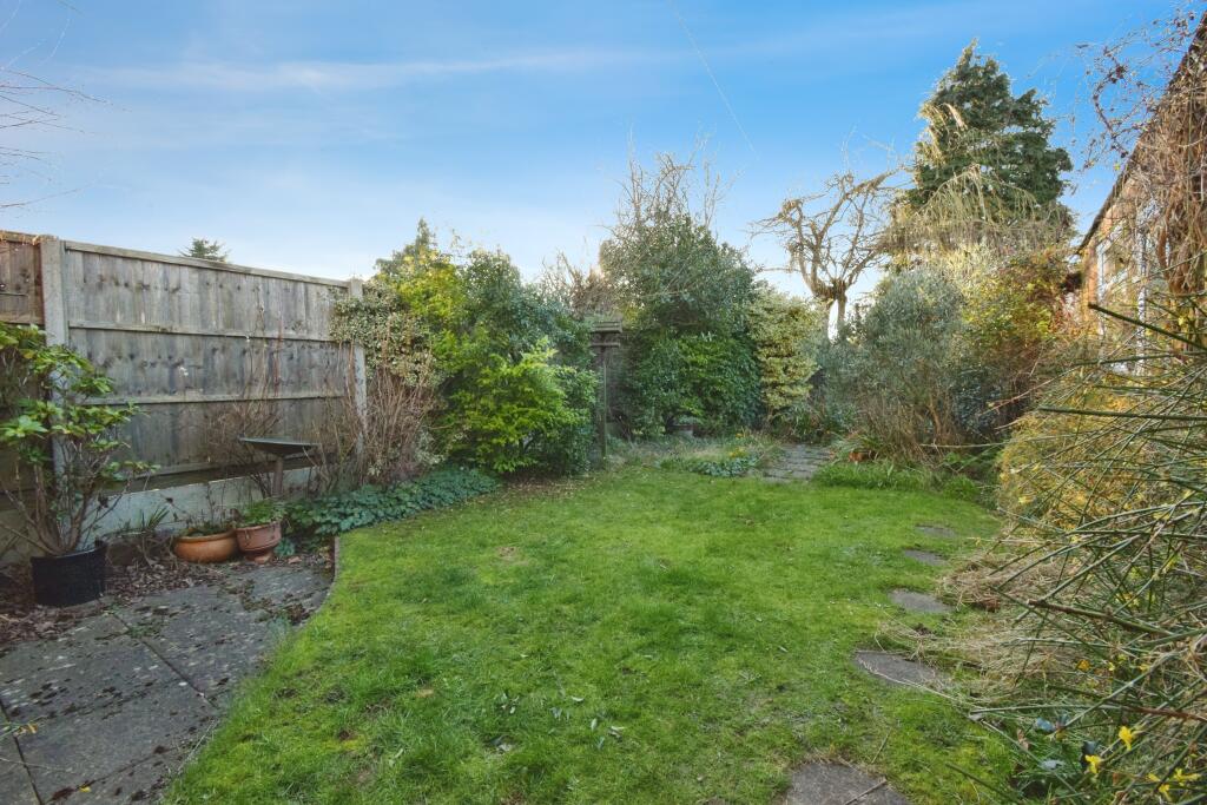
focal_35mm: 15
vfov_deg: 77.3
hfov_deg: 100.4
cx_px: 604
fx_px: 503
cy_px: 402
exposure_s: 1/100
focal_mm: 10
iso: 1000
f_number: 13
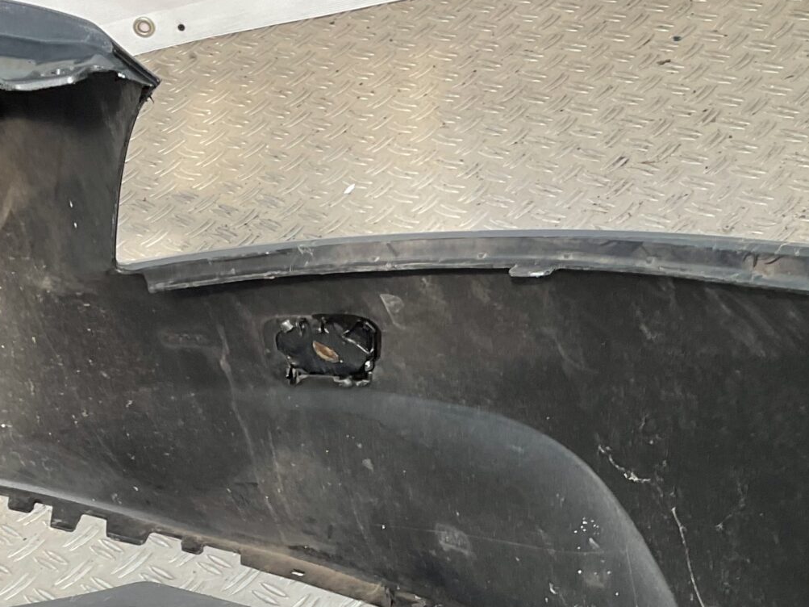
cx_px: 510
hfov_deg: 26.2
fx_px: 1729
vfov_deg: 19.6
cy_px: 523
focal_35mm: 74
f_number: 1.8
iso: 20
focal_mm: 3
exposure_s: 1/120
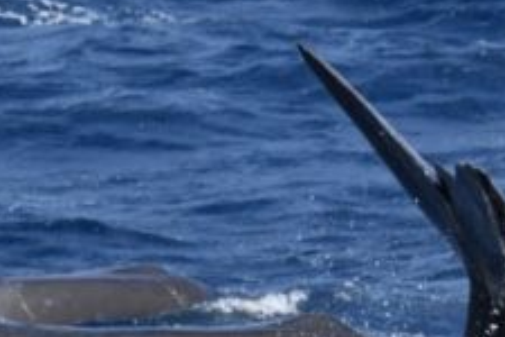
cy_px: 300
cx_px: 27
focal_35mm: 1282
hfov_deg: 1.6
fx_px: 17982
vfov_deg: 1.1
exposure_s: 1/8000
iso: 900
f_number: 6
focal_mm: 360
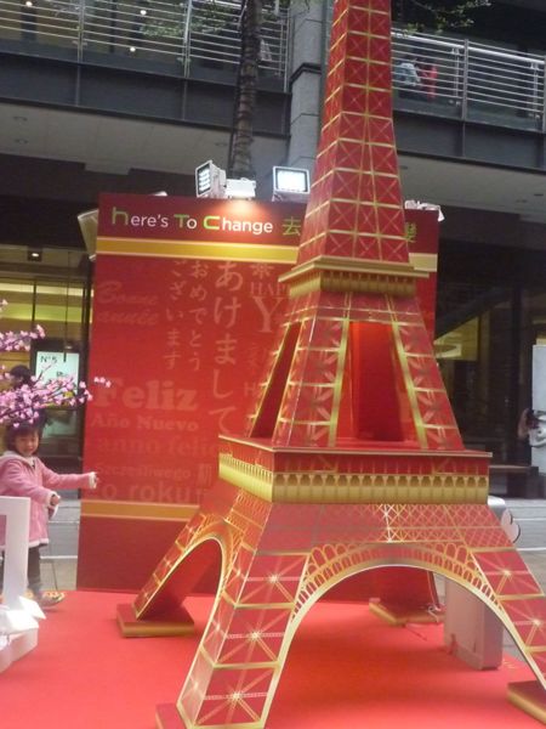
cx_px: 273
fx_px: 799
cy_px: 364
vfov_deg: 49.0
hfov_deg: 37.7
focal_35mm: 38
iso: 1600
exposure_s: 1/400
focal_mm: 6.8
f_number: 4
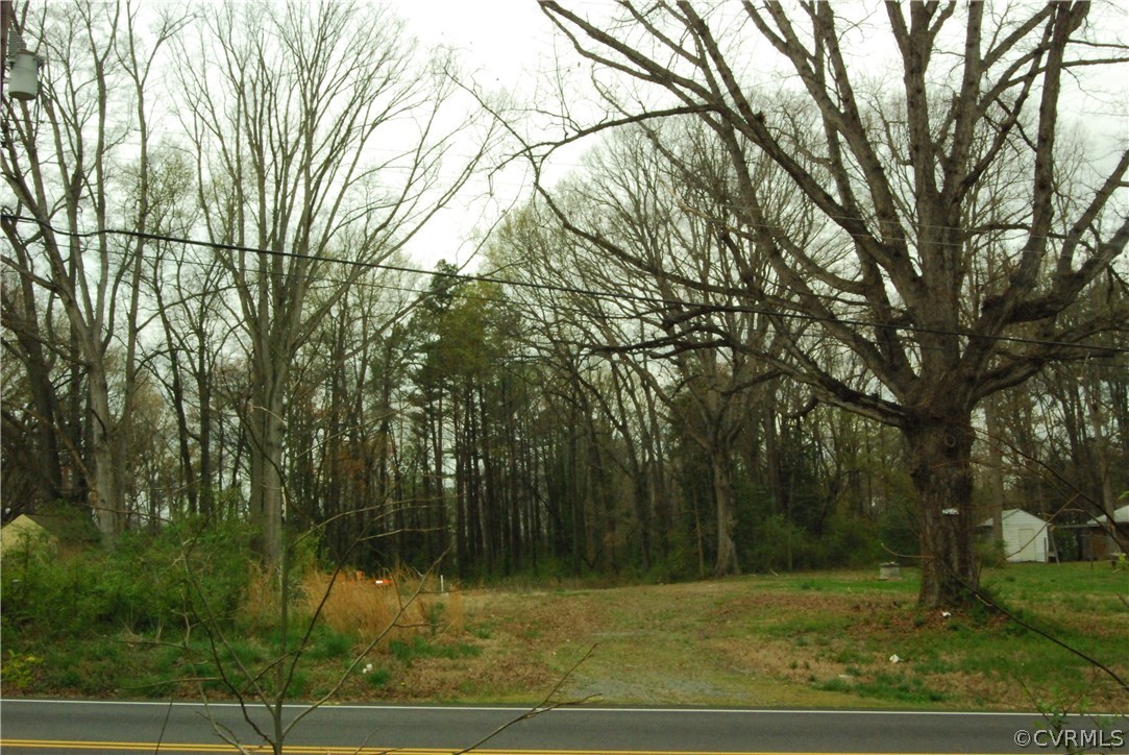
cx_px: 564
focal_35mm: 36
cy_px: 378
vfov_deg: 36.9
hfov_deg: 53.1
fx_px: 1130
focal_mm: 24
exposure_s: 1/200
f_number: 25
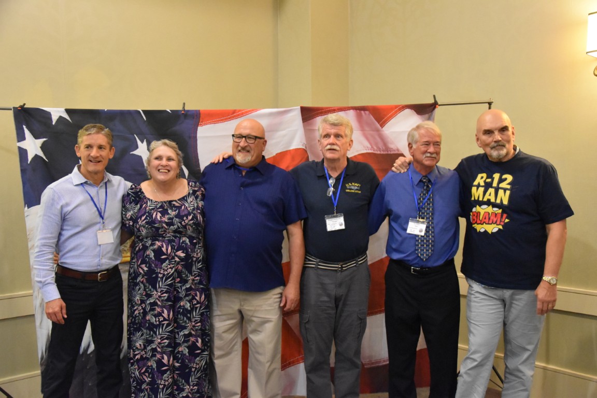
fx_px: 622
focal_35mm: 38
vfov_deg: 35.5
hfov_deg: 51.3
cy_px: 199
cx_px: 298
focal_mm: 25
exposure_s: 1/60
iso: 5600
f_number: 4
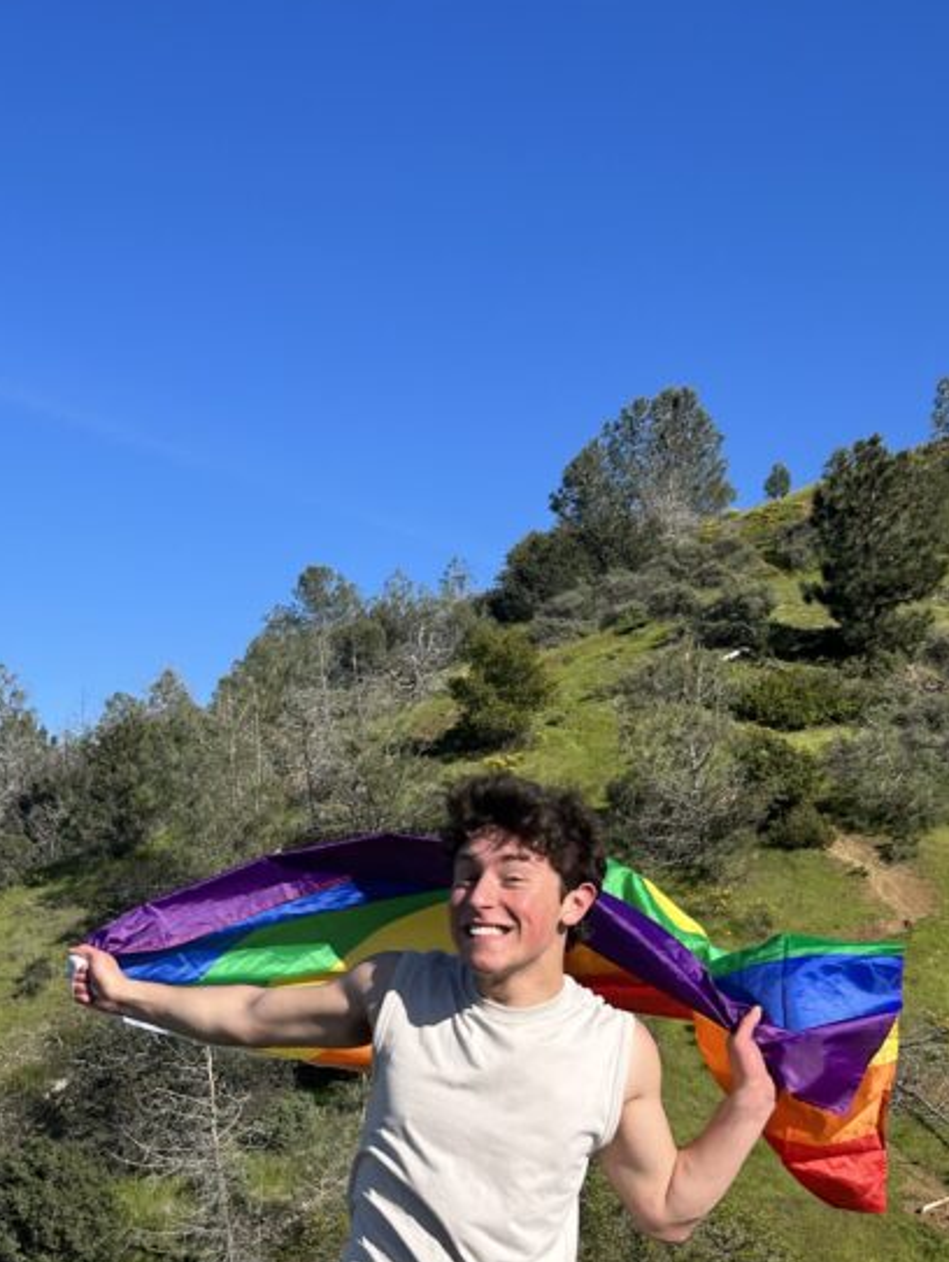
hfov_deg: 29.4
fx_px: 1789
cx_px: 284
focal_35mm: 49
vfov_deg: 36.8
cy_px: 1102
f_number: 1.5
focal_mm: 5.7
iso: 50
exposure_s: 1/3356
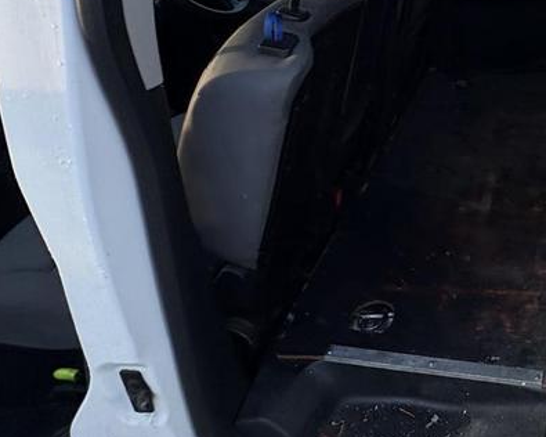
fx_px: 501
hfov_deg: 47.4
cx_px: 547
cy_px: 68
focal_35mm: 31
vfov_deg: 44.1
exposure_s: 1/150
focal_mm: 2.22
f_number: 2.2
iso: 50
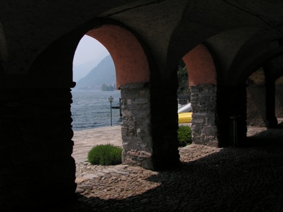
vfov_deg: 39.6
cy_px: 106
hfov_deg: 51.4
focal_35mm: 36
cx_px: 142
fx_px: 294
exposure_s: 1/800
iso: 64
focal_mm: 6
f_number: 4.8
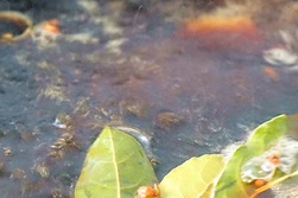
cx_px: 179
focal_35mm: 158
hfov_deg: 13.0
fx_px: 1307
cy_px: 141
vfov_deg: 8.7
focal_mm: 62
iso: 6400
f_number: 5.6
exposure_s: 1/20
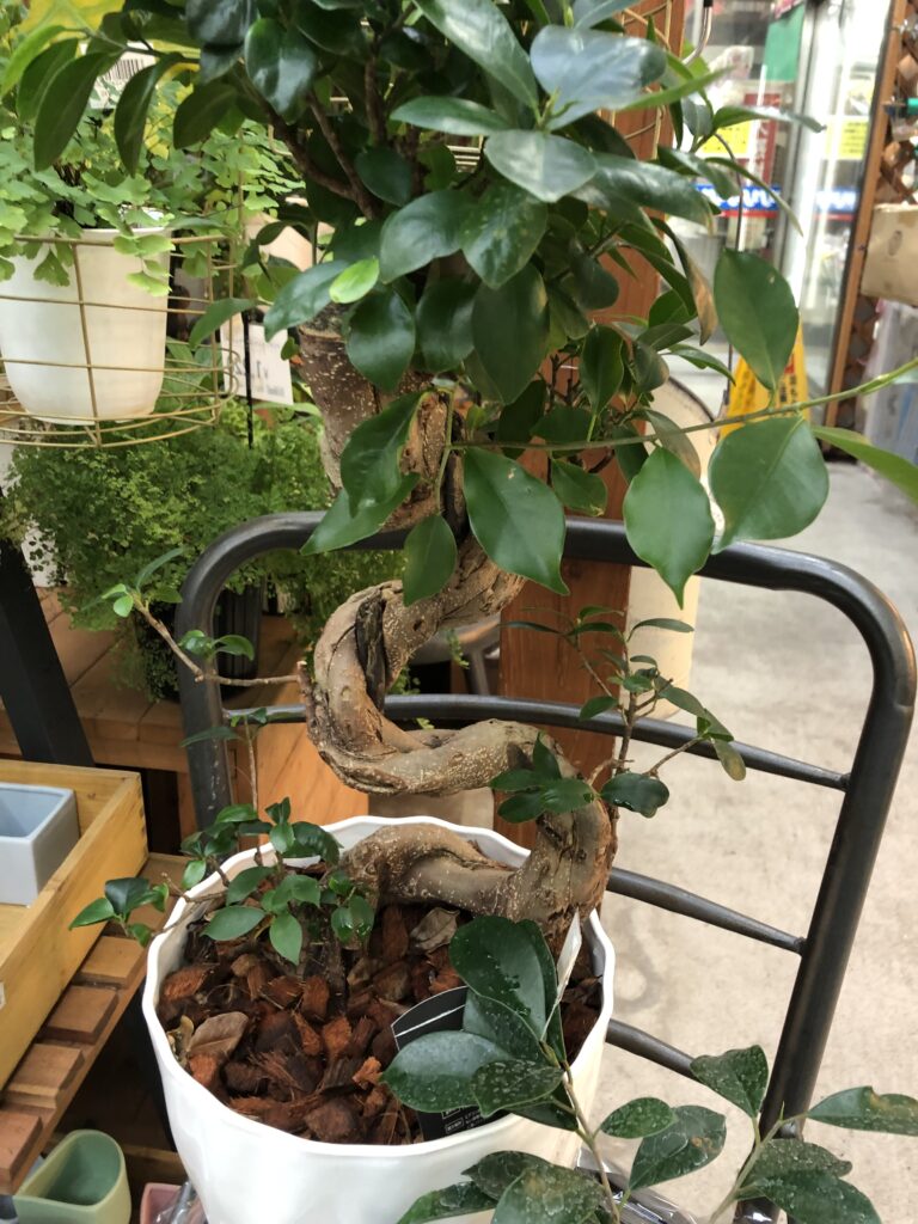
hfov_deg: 49.7
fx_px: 990
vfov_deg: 63.4
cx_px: 459
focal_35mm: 28
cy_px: 612
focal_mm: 4
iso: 50
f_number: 1.8
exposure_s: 1/15
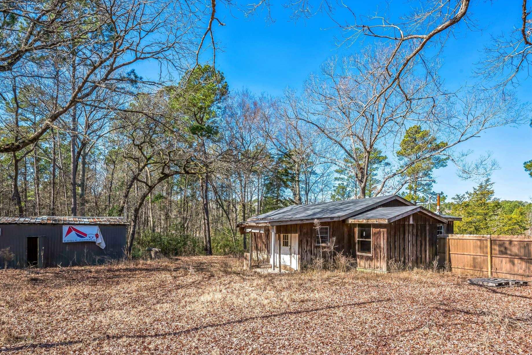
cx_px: 264
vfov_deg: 60.4
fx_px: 304
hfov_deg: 82.4
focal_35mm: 21
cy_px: 196
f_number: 11
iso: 140
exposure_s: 1/100
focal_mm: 18.5
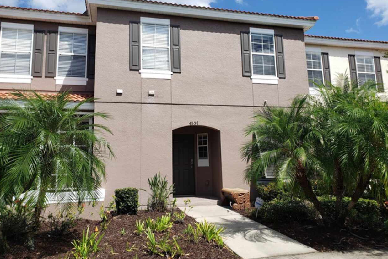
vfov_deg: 46.3
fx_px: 302
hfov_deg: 65.5
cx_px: 193
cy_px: 112
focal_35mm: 28
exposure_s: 1/1350
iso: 50
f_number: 2.4
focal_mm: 4.3
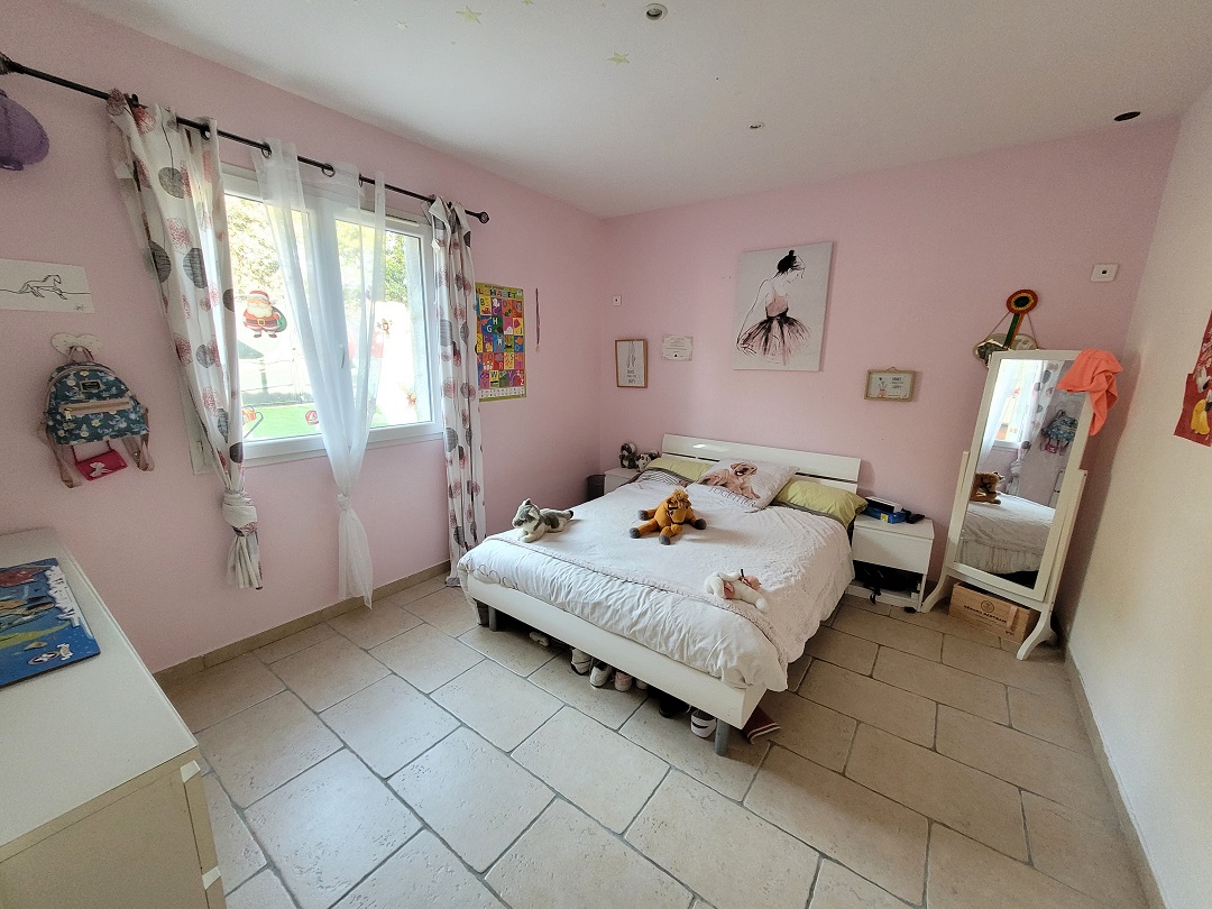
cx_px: 606
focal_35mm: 13
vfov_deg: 89.9
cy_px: 454
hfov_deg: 106.2
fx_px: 455
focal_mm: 1.74
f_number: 2.2
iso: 400
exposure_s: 1/50
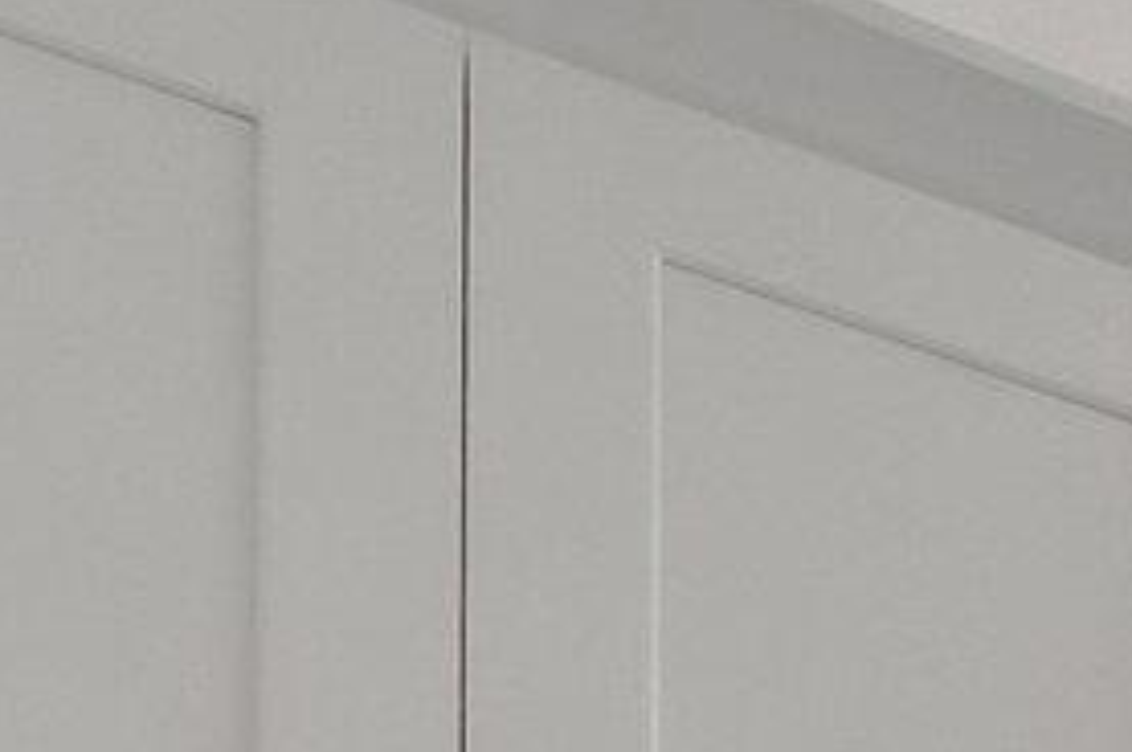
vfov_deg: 8.7
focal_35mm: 111
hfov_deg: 11.5
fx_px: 3486
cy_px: 2634
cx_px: 3318
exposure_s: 1/50
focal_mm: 10
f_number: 8
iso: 1000
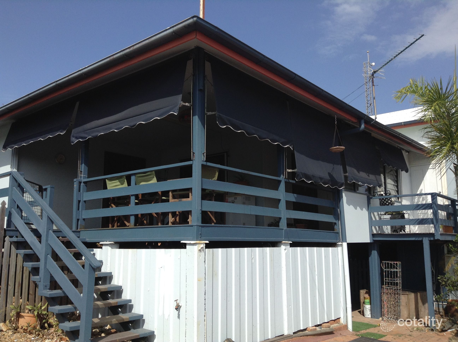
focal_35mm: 33
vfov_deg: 42.8
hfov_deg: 55.4
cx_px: 229
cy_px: 171
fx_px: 436
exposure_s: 1/1348
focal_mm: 3.3
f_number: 2.4
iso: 25
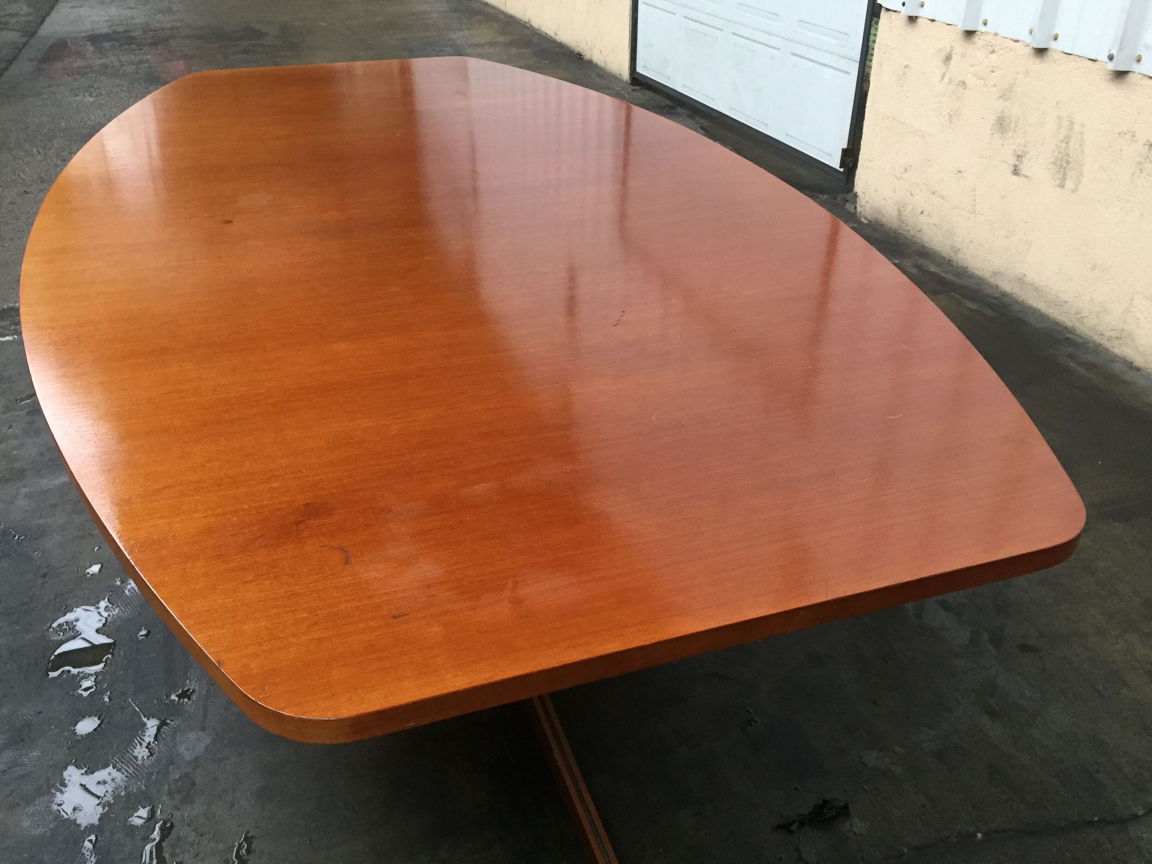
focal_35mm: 29
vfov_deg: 48.2
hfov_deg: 61.7
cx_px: 576
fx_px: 965
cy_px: 432
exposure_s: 1/33
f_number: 2.2
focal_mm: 4.15
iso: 200
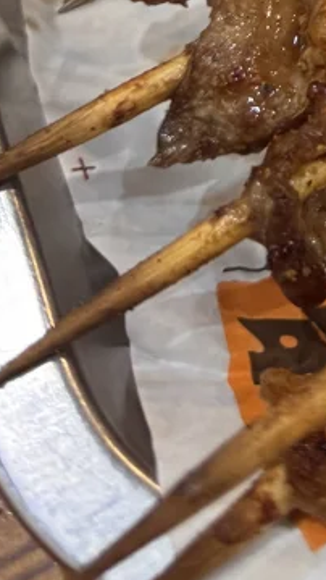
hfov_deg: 10.6
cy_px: -415
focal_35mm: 105
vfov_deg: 17.2
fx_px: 1613
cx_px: 641
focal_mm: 6.76
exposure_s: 1/50
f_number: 1.78
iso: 400
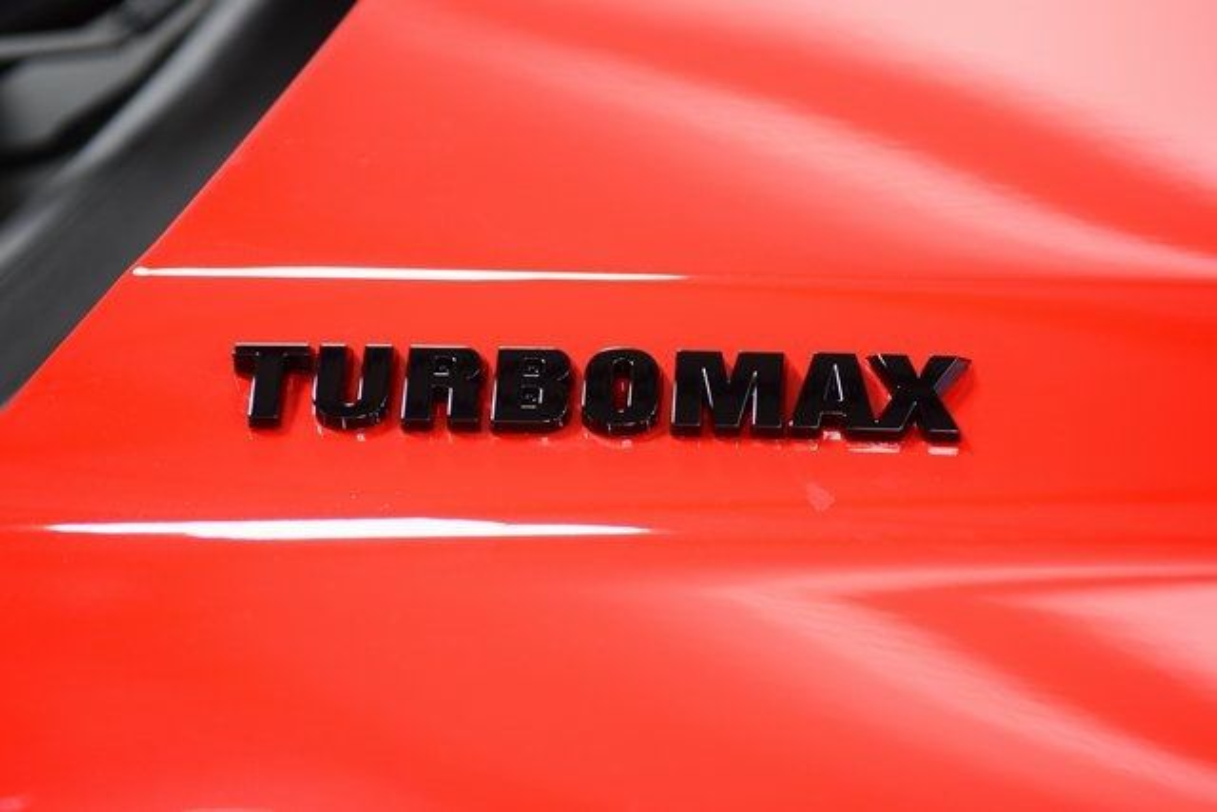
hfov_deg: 19.5
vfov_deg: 13.0
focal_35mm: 105
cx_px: 608
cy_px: 406
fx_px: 3550
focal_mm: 70
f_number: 3.5
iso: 1600
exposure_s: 1/125
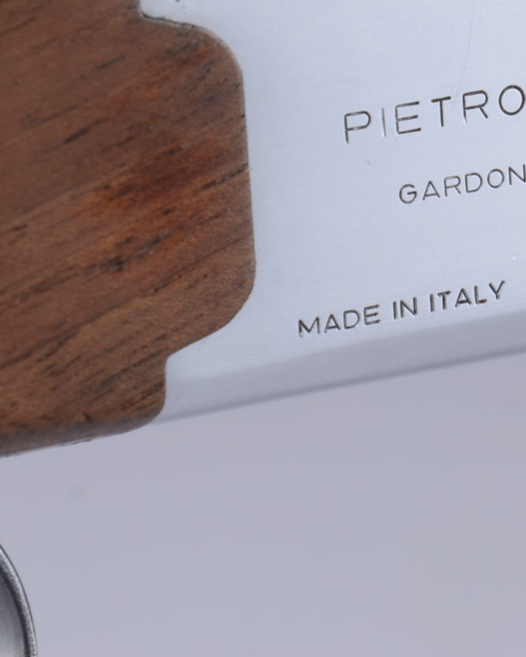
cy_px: 109
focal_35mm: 396
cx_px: 569
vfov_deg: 4.9
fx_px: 7708
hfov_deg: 3.9
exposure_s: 1/80
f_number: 13
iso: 125
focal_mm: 105
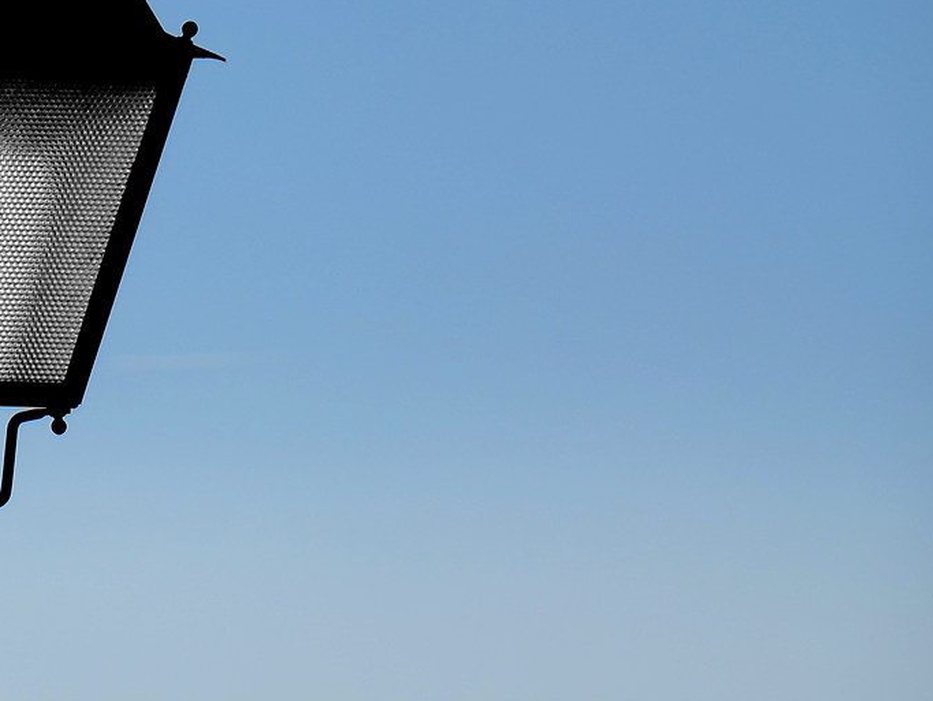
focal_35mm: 465
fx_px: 12540
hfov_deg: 4.2
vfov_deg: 3.2
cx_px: -697
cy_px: 40
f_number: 5.6
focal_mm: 92
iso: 100
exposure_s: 1/4000
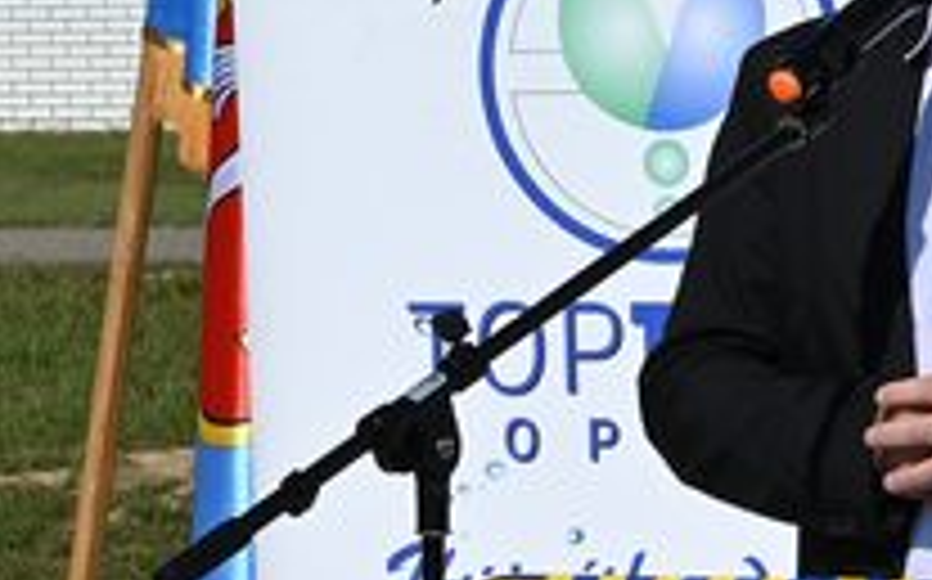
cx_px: 1535
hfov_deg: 9.7
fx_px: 5254
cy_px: 461
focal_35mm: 207
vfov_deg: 6.3
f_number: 9
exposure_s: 1/640
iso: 100
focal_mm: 35
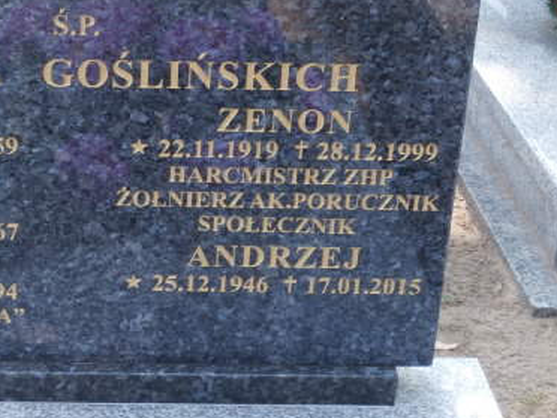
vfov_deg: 15.1
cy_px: 235
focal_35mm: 98
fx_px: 1577
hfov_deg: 19.7
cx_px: 82
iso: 100
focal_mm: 10.11
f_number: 4.5
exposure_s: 1/50
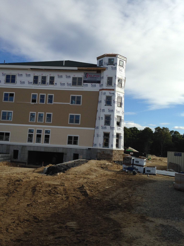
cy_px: 123
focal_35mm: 33
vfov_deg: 55.4
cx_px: 92
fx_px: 234
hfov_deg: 42.9
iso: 50
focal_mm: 4.12
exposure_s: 1/1938
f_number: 2.4
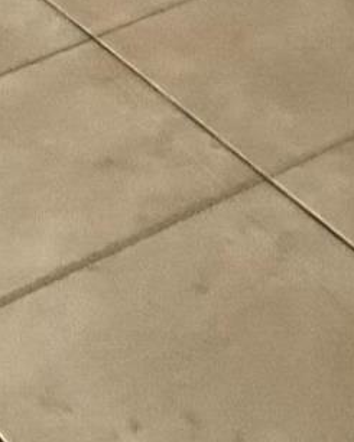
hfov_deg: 10.6
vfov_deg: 11.7
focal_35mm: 142
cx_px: 461
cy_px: -517
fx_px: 1859
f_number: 1.8
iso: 320
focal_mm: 3
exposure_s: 1/49
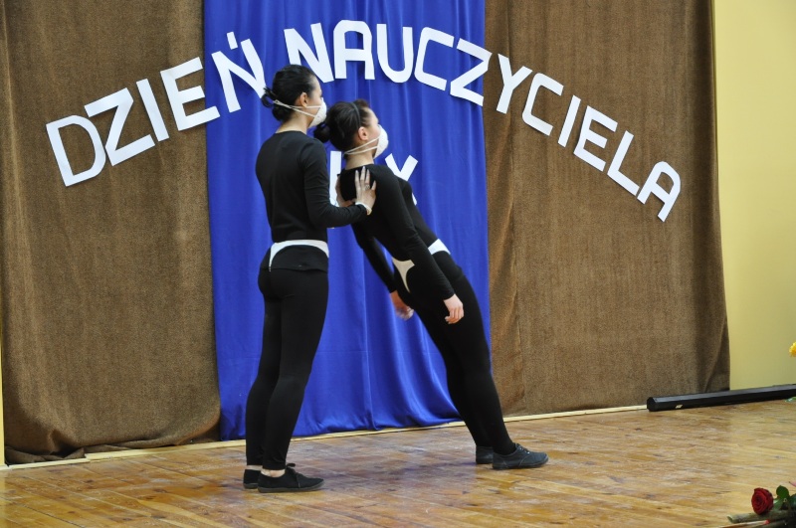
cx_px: 398
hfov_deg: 28.1
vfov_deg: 18.9
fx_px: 1590
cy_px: 264
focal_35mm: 72
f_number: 5
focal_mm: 48
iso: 1000
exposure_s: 1/13
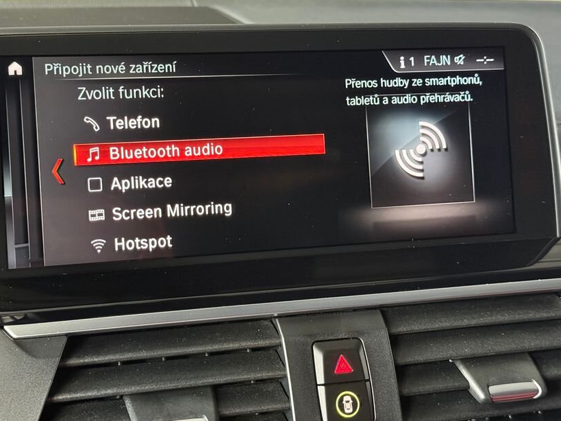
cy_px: 175
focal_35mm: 60
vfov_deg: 24.4
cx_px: 255
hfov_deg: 32.2
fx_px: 972
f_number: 1.78
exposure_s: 1/30
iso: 500
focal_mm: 6.76
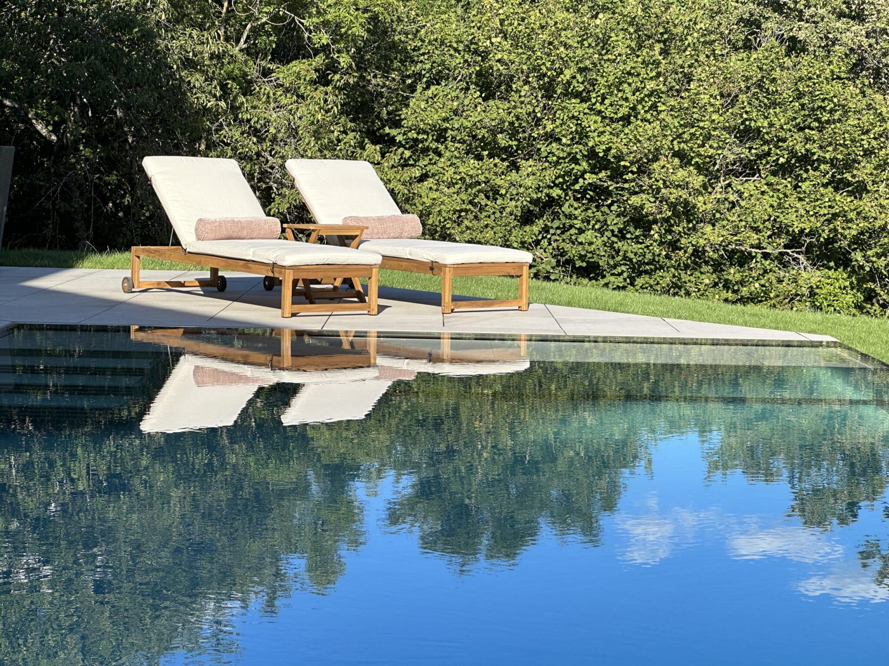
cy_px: 333
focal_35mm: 77
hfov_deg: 25.3
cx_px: 444
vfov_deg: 19.1
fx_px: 1977
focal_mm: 9
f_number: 2.8
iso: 32
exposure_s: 1/442
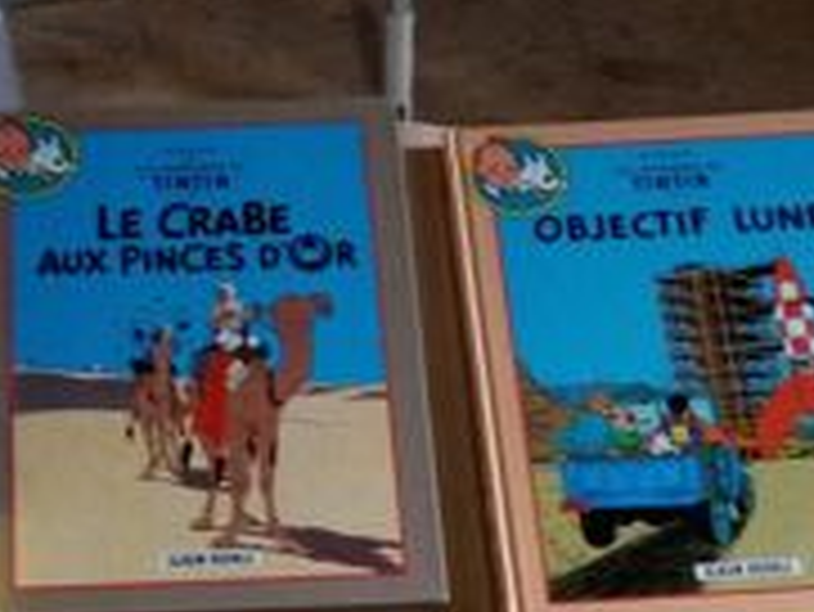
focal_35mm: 69
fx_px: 1624
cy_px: 778
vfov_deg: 19.8
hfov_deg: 27.6
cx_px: 171
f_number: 1.8
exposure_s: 1/33.3
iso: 284
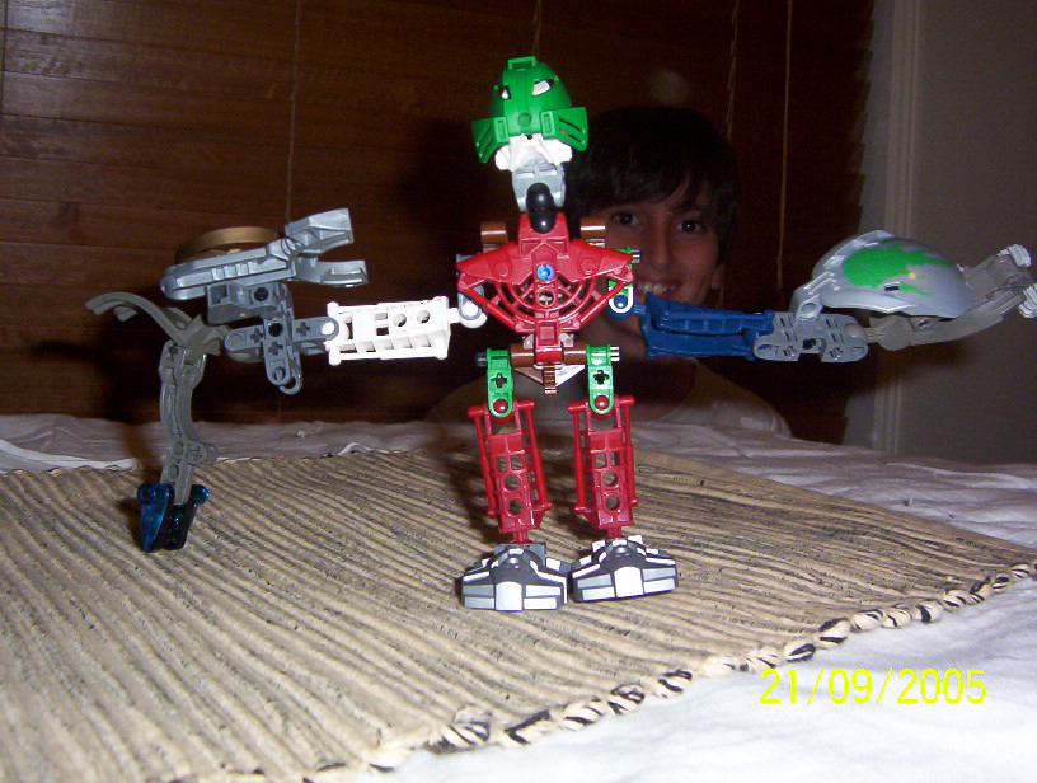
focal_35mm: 36
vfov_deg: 39.8
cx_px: 518
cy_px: 392
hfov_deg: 51.2
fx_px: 1081
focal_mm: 5.54
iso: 140
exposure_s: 1/30
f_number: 2.76
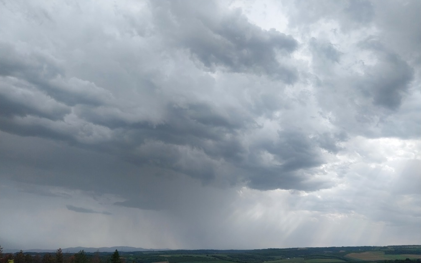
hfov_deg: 66.5
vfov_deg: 44.5
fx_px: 321
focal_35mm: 28
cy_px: 122
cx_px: 208
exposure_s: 1/672
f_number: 1.8
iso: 25
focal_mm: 4
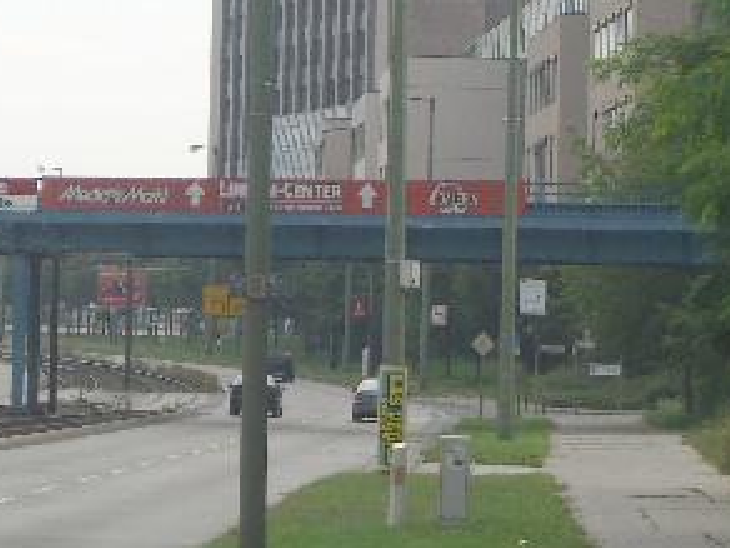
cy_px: 121
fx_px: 4808
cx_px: 91
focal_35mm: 228
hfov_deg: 8.7
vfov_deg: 6.5
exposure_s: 1/125
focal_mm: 23.7
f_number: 5.1
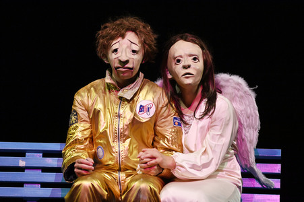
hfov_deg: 6.1
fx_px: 2869
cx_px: 152
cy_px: 101
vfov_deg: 4.0
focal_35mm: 340
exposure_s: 1/400
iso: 8000
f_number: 5.6
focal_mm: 340
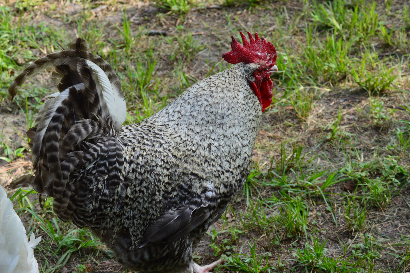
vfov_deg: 14.7
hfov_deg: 21.9
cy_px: 136
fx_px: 1058
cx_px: 205
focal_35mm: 93
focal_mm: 62
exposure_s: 1/125
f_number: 9
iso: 500
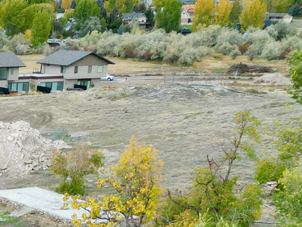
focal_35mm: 105
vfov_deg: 12.9
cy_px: 395
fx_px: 916
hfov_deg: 16.8
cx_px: -167
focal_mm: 6.72
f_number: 1.7
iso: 110
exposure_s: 1/725
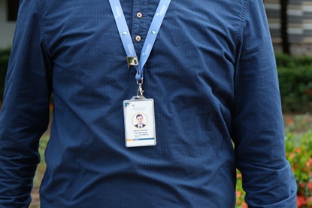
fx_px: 1134
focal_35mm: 131
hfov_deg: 15.7
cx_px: 152
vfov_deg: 10.3
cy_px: -10
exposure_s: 1/160
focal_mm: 62
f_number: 5.6
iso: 125
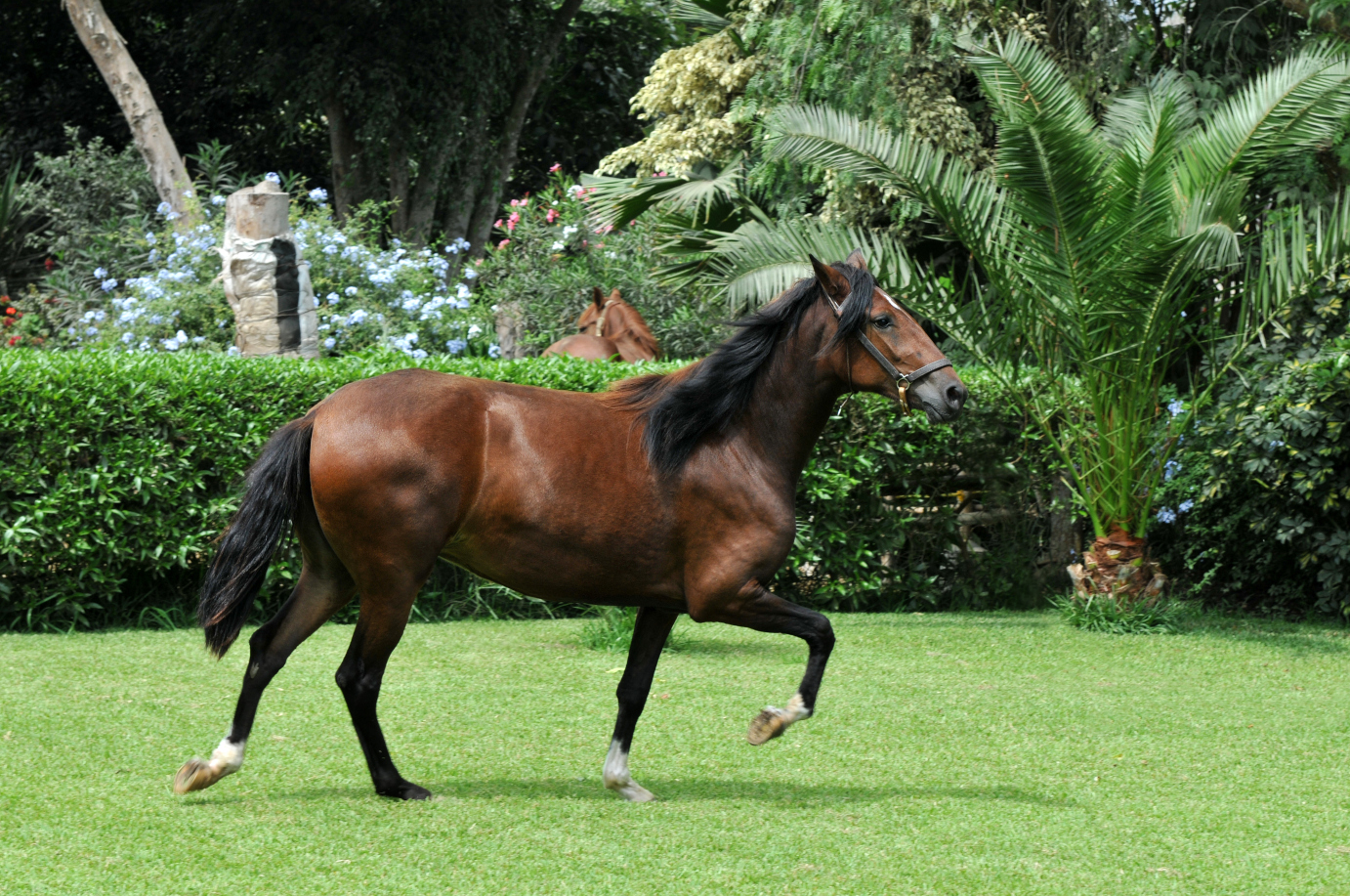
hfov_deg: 18.0
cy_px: 477
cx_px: 670
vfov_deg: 12.0
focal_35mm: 114
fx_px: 4268
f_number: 8
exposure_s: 1/250
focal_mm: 70
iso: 200
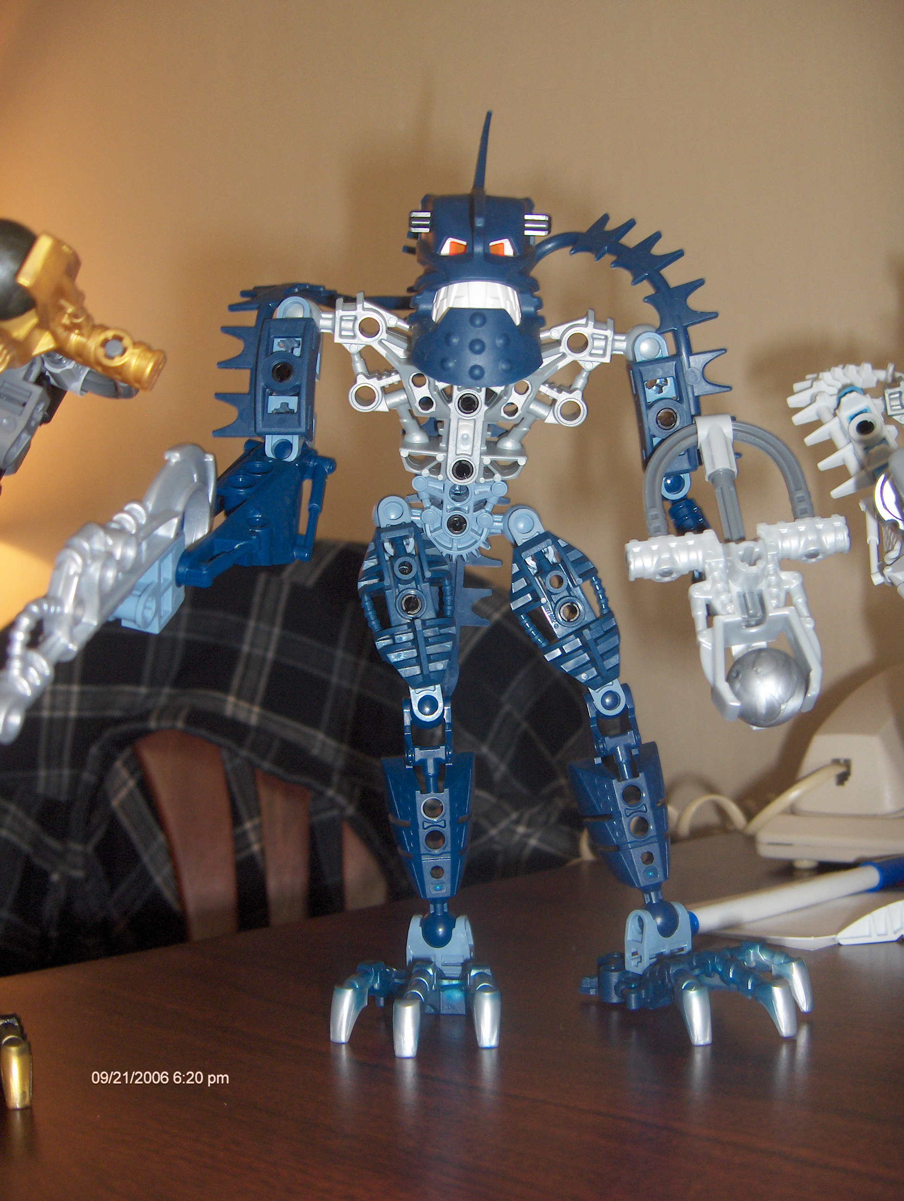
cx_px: 452
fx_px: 1354
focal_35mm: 39
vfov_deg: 47.8
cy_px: 600
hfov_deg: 36.9
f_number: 2.8
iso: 100
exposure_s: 1/60
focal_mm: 8
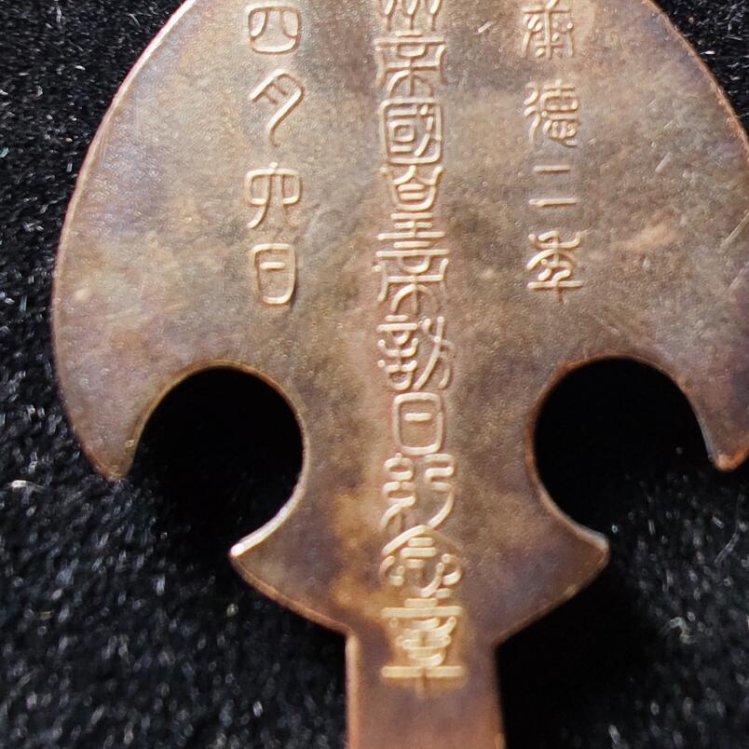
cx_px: 414
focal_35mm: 20
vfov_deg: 73.8
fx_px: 490
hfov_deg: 74.6
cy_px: 292
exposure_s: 1/24
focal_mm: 2.39
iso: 523
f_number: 2.2
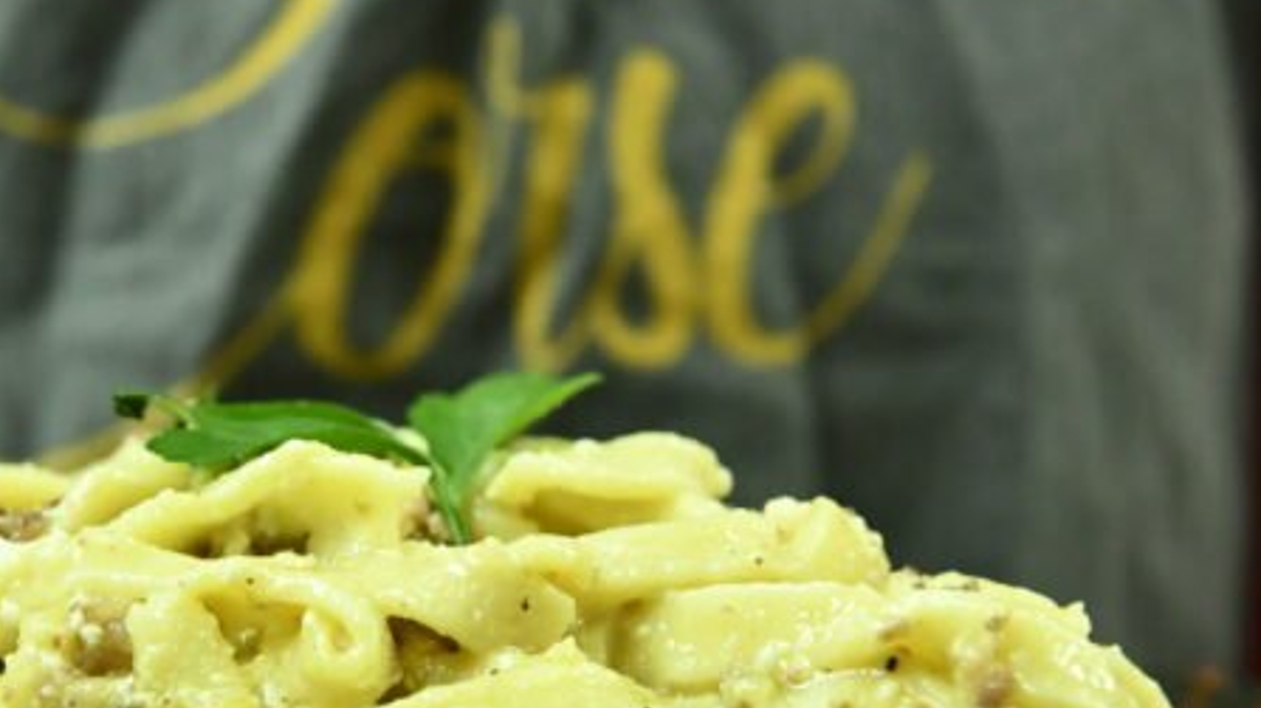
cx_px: 403
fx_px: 4211
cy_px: 417
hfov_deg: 17.0
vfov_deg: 9.6
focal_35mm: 126
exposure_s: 1/200
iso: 10000
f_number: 8
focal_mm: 70
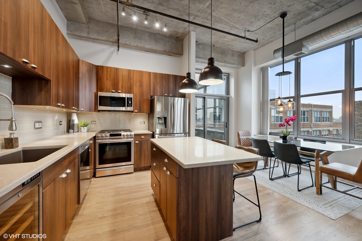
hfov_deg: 104.3
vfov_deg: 81.1
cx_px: 181
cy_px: 120
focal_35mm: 14
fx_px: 141
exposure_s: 1/8
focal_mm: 14
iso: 400
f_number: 8
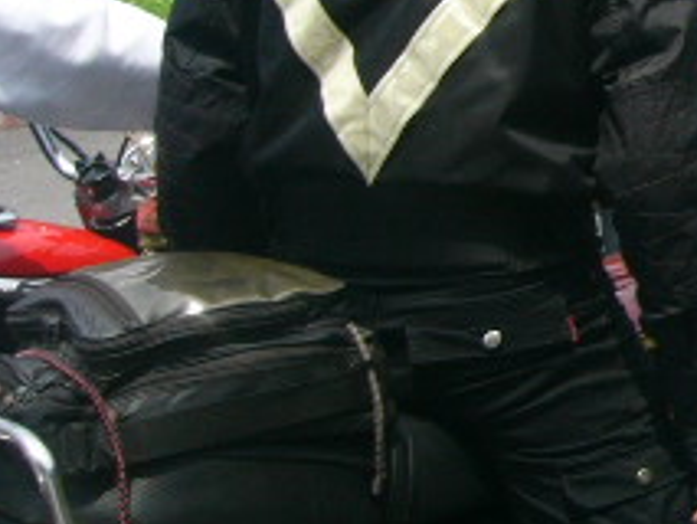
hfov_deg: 17.0
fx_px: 2115
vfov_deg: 14.0
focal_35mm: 105
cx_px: 1041
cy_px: 82
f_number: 8
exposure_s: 1/100
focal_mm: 5.8
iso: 50
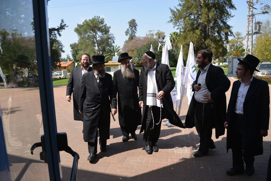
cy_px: 90
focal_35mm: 24
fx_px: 181
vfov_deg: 53.2
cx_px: 136
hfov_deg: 73.7
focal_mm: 24
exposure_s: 1/2000
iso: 640
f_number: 5.6
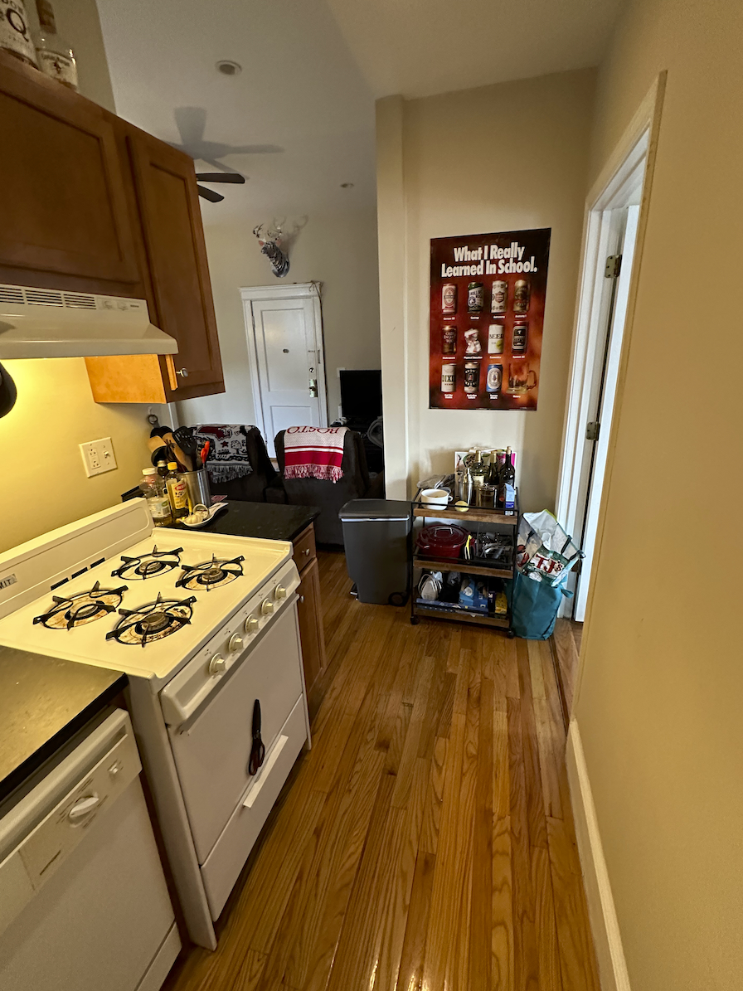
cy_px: 473
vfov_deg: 98.1
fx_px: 429
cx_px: 383
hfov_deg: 81.7
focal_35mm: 15
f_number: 2.2
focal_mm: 2.22
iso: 500
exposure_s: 1/60
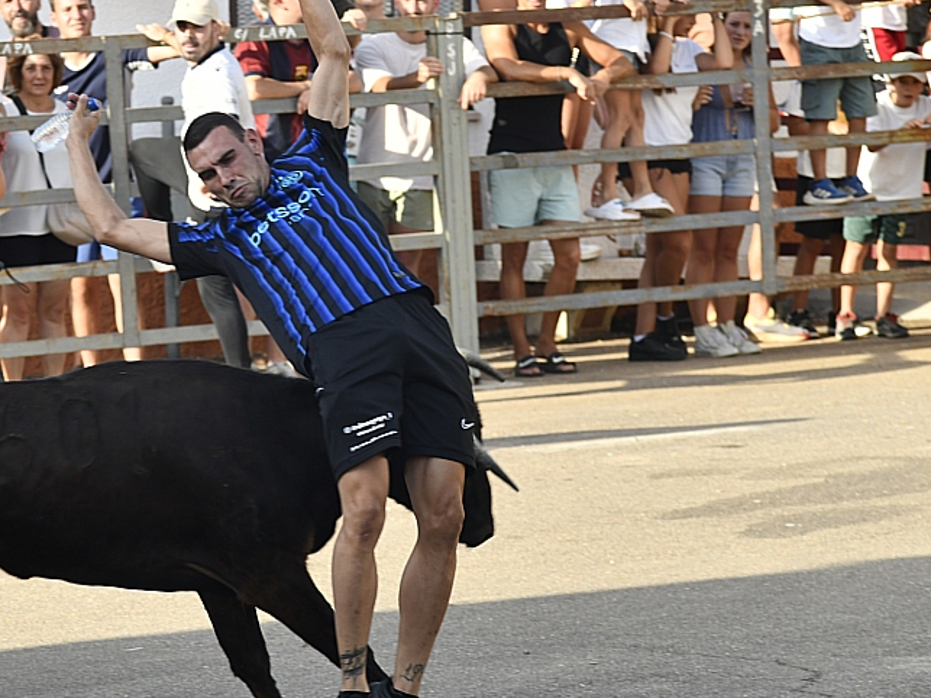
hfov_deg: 6.7
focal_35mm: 296
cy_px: 224
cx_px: 248
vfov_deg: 5.0
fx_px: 7959
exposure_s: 1/320
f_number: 6.3
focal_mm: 165
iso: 320
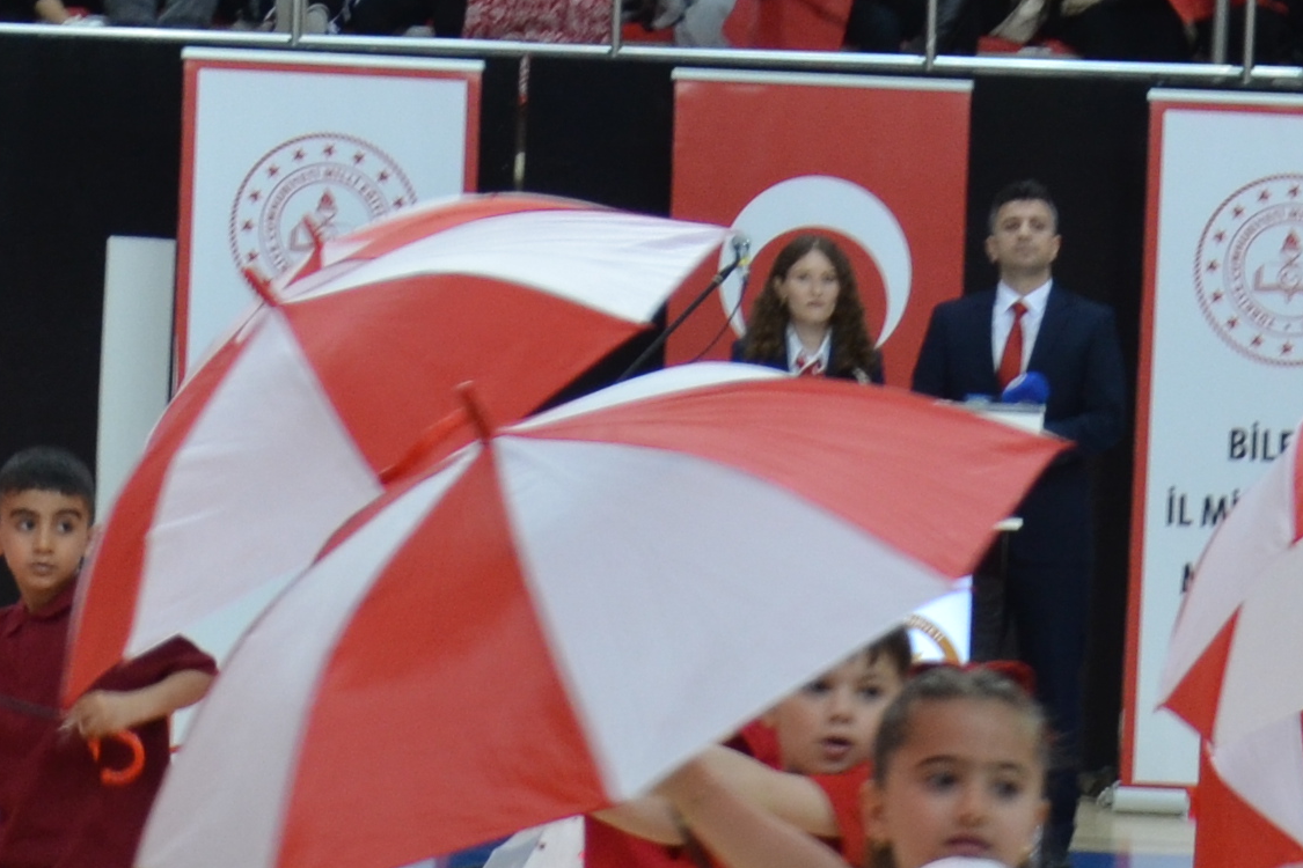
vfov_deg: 6.2
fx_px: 8071
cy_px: 399
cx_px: 476
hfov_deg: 9.2
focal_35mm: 223
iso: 400
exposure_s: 1/60
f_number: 4.2
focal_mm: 34
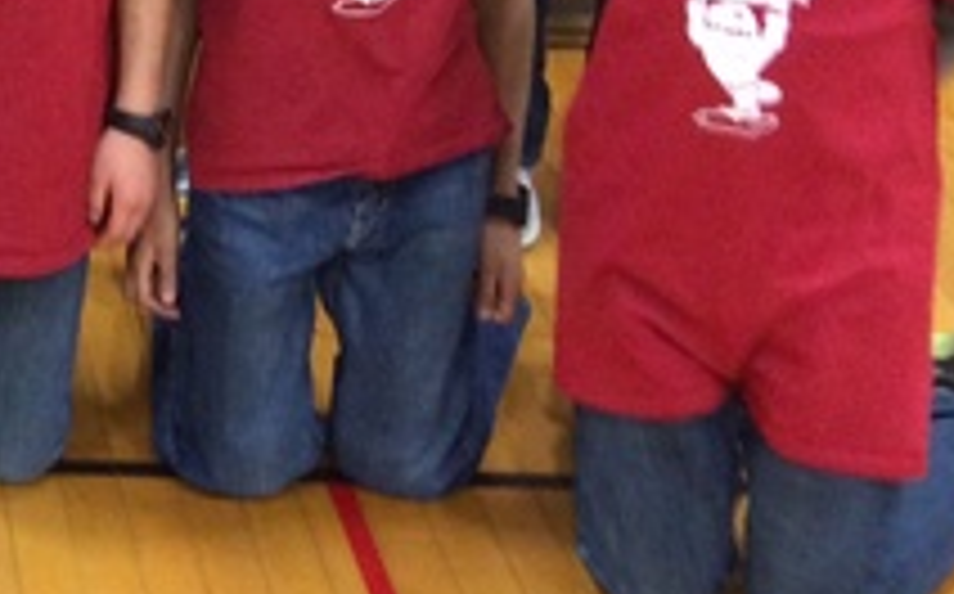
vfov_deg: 11.4
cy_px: -396
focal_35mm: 108
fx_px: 2805
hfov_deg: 17.9
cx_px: -333
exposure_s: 1/20
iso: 320
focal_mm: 4.12
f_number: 2.2
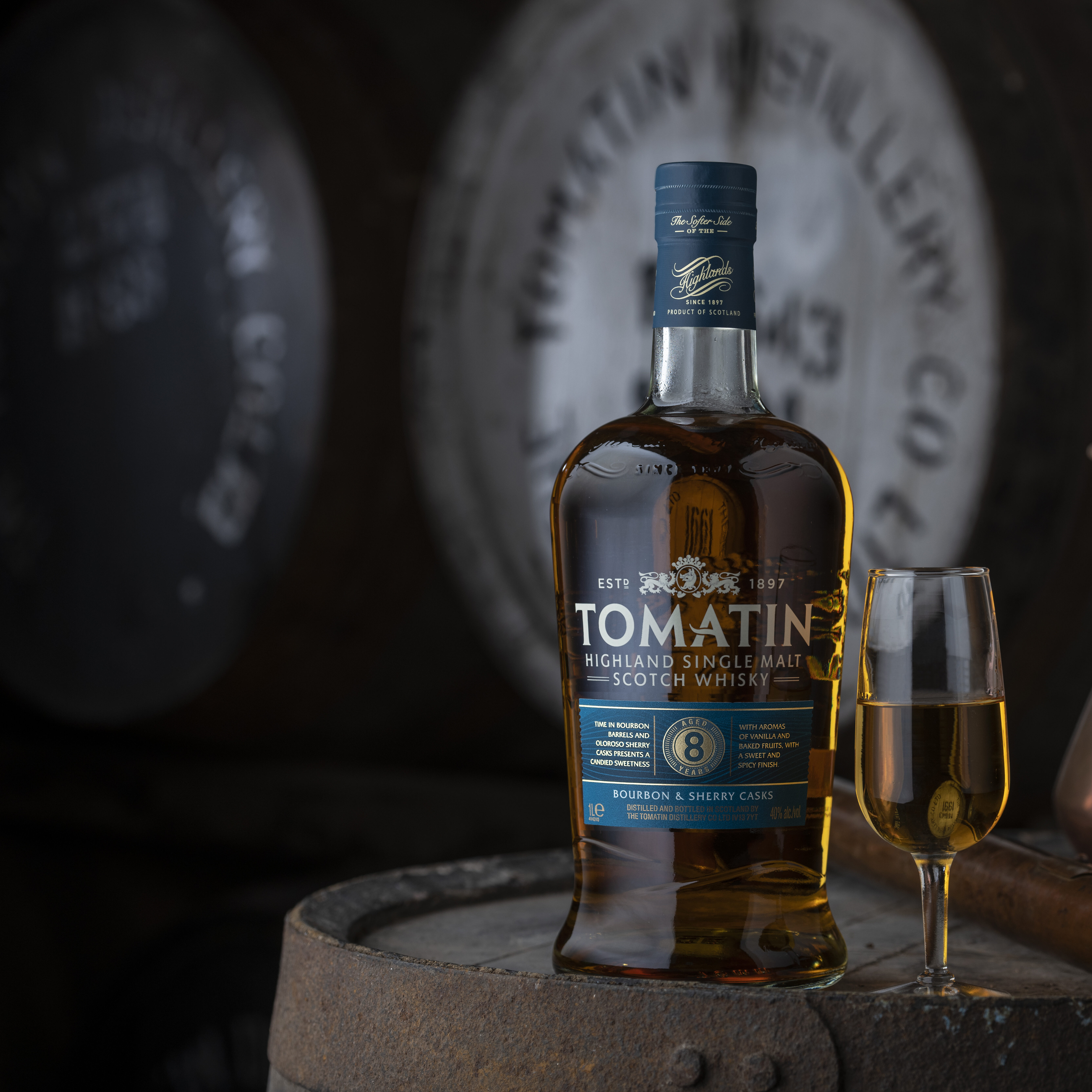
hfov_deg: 15.1
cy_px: 546
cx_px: 783
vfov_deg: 15.2
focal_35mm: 115
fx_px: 4104
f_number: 6.3
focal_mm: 90
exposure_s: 1/200
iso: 100
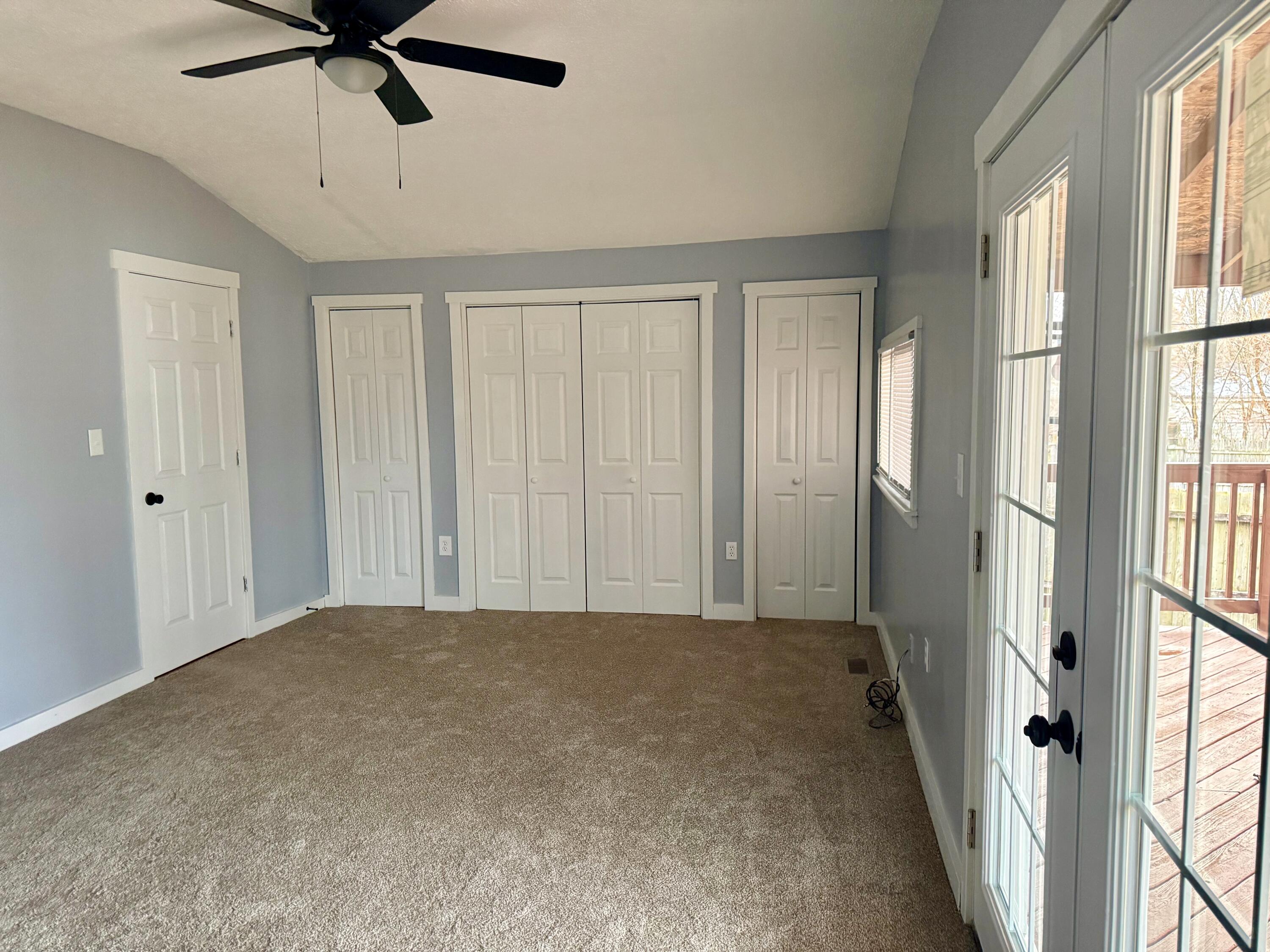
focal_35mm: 24
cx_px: 635
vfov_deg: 56.8
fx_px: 881
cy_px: 476
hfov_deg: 71.6
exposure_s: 1/60
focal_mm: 6.76
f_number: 1.78
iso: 500
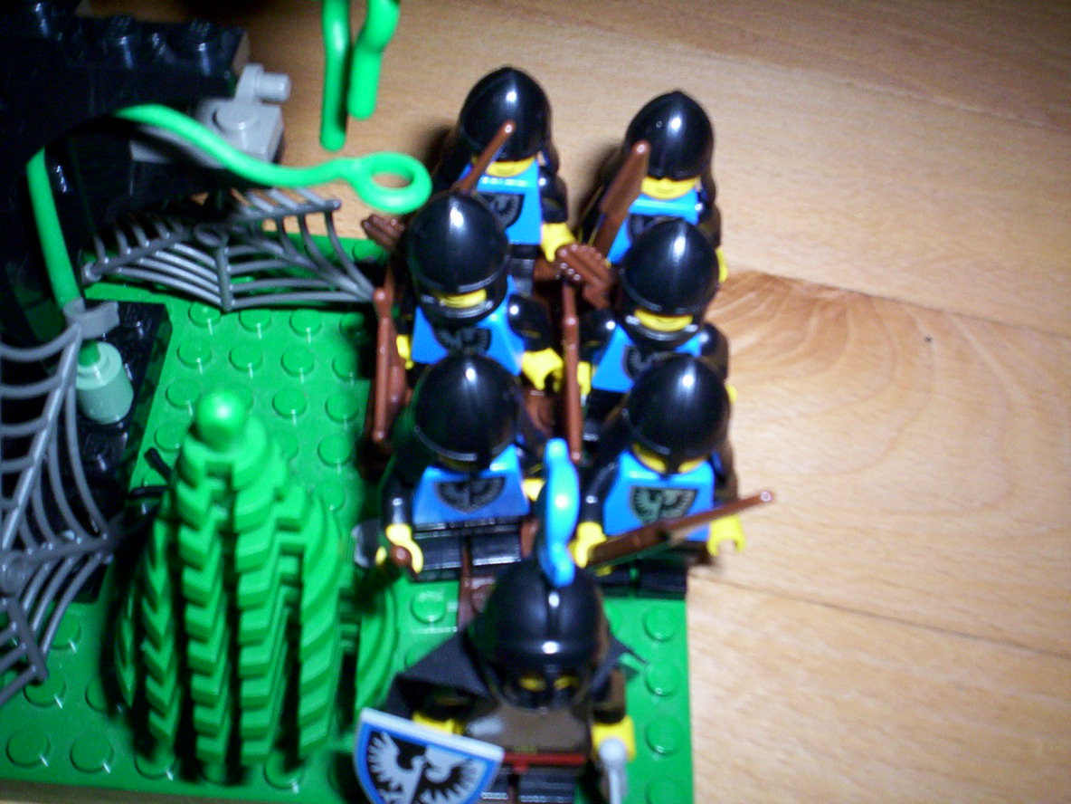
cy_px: 402
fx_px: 1176
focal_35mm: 38
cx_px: 536
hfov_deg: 49.0
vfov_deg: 37.7
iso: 140
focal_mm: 4.99
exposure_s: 1/60
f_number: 4.5
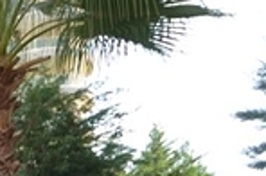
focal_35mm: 88
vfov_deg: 13.0
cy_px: 372
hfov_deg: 18.7
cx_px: -193
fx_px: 649
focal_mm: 12
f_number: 4
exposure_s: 1/200
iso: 100
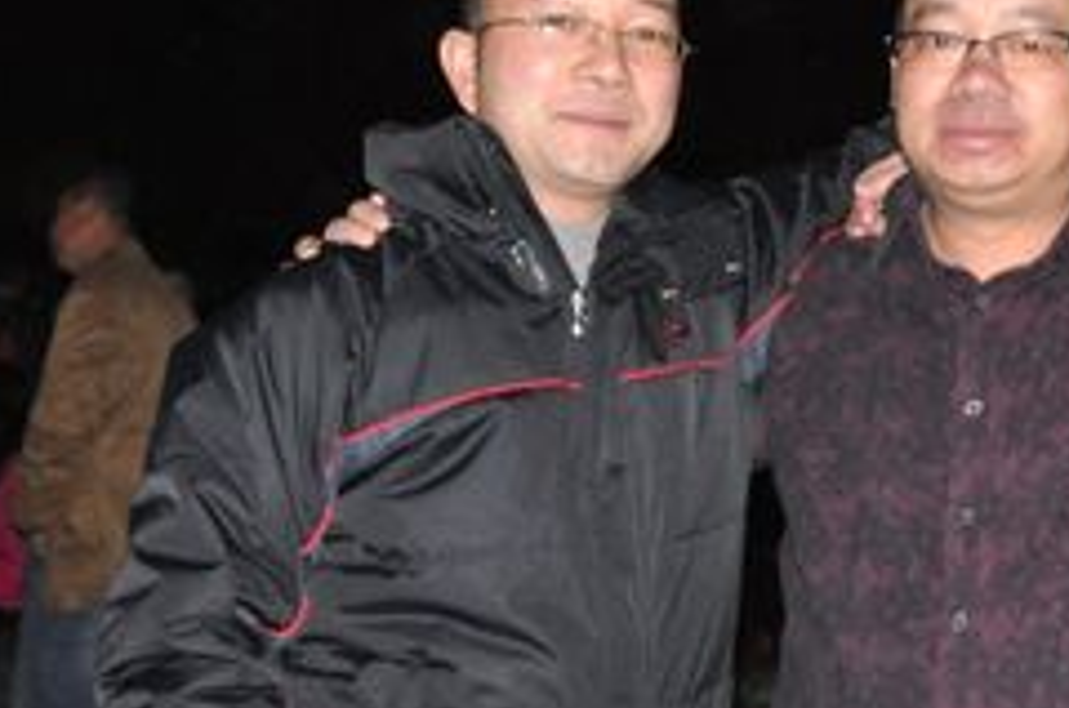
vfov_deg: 15.1
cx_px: 913
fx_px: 2667
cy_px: 180
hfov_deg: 22.2
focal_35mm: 90
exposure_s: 1/60
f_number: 3.5
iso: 800
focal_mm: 18
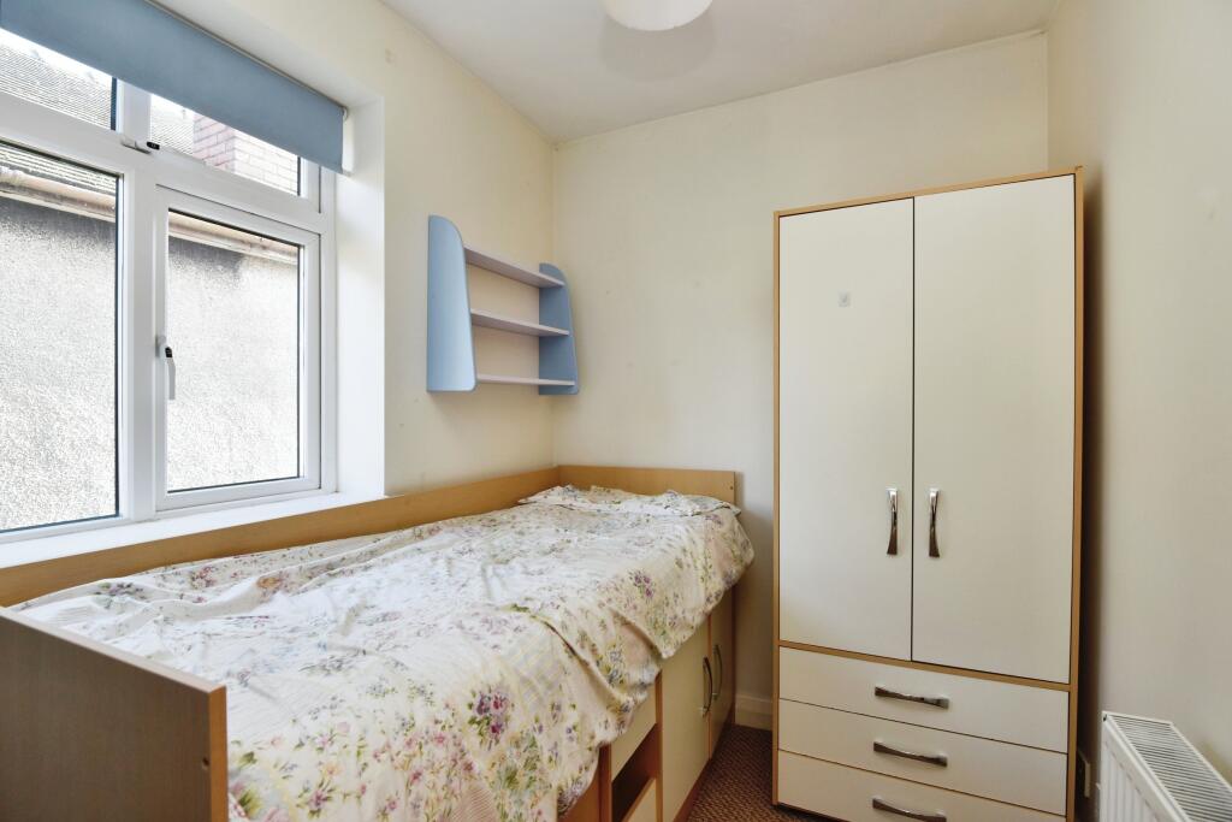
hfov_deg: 96.7
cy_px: 411
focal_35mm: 16
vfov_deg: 73.8
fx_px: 548
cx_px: 616
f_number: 7.1
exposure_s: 1/40
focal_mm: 16
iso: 400
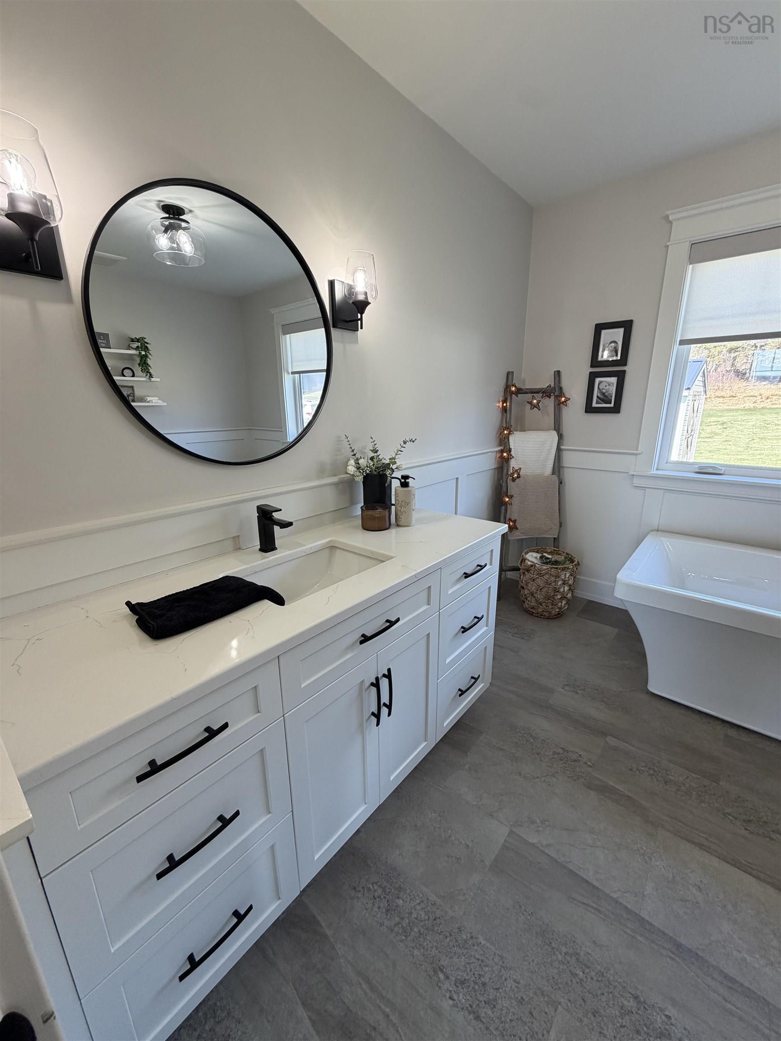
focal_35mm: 14
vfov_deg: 102.1
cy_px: 520
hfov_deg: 85.7
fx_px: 421
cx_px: 390
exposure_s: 1/120
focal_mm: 2.22
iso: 125
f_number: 2.2
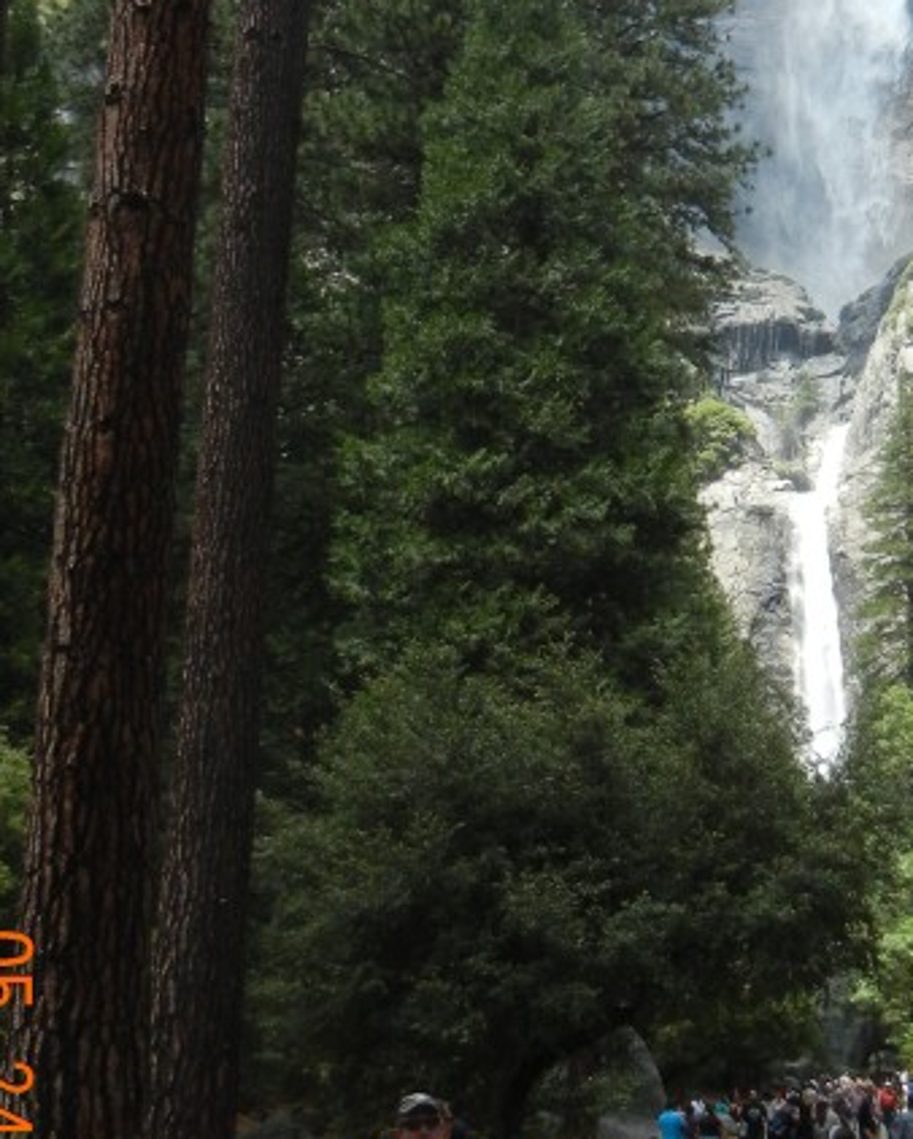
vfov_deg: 26.6
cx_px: 821
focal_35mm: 71
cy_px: 397
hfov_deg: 21.1
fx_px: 2396
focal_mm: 5.4
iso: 160
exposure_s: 1/470
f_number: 3.5
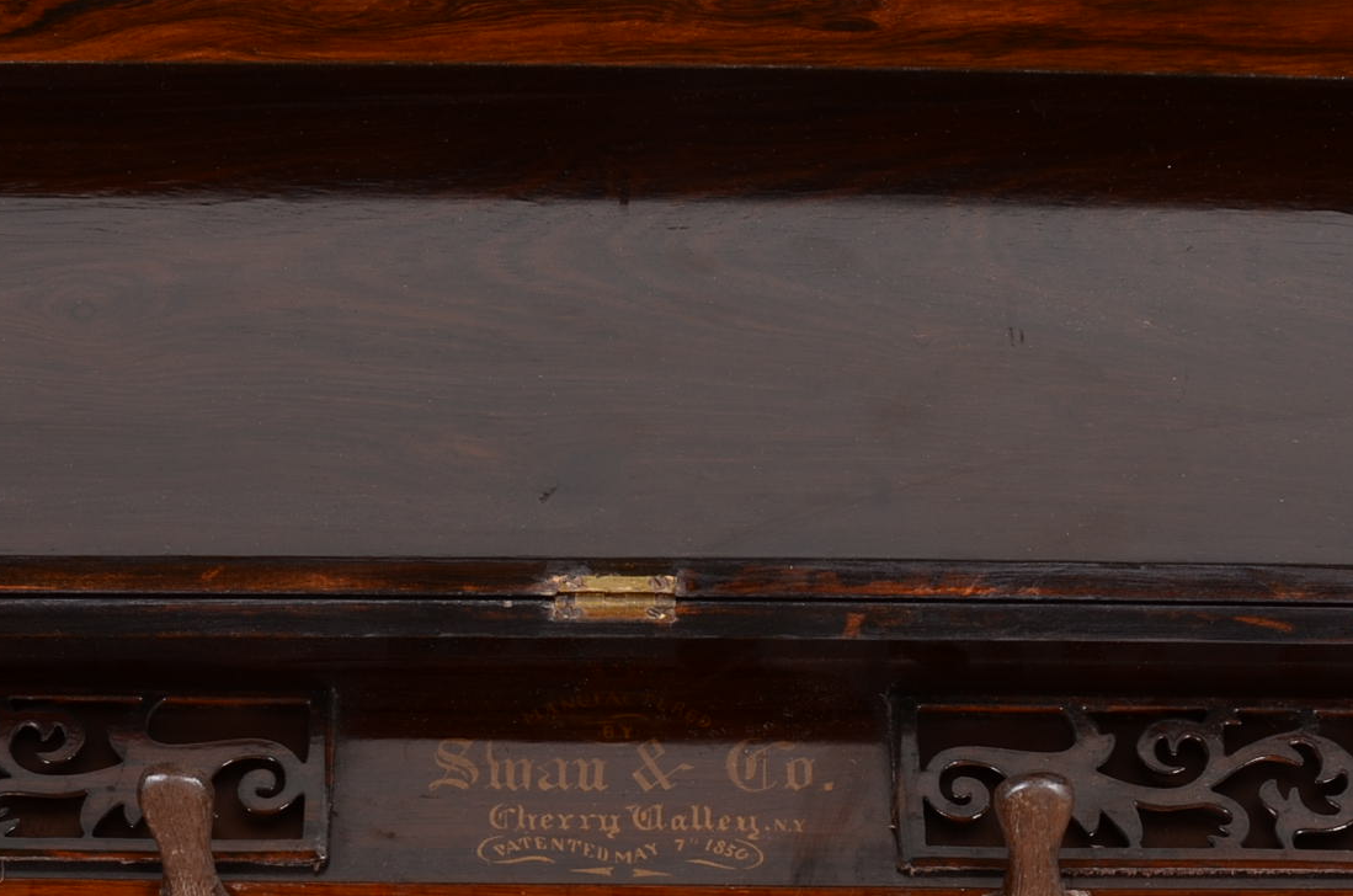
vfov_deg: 18.1
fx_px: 2776
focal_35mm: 74
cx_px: 616
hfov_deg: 27.4
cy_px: 779
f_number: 9
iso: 125
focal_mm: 22
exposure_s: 1/100
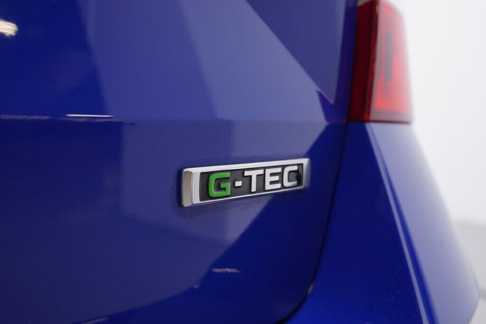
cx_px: 243
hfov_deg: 53.1
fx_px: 486
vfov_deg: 36.9
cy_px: 162
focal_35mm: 36
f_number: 3.5
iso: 125
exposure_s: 1/60
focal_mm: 24
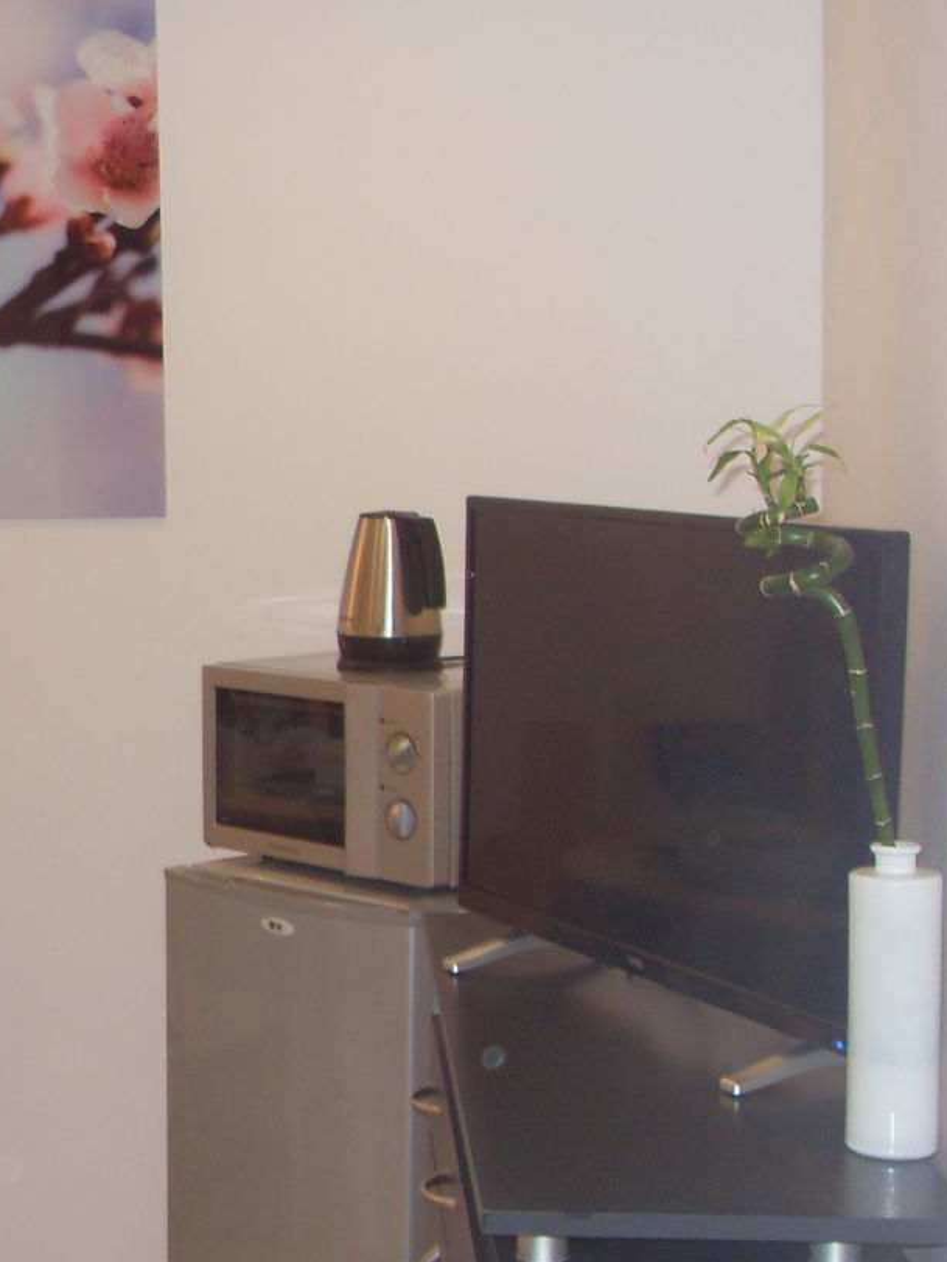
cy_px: 631
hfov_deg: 19.7
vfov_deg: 28.2
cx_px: -263
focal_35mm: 69
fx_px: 2517
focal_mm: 6.3
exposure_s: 1/45
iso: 100
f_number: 2.8
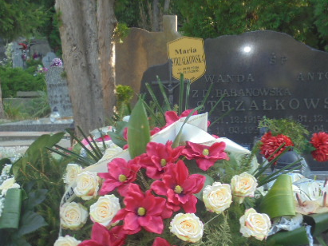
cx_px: 192
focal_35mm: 67
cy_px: 180
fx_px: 635
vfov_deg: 21.8
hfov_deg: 28.9
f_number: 4.5
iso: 100
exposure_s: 1/60
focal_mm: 7.8
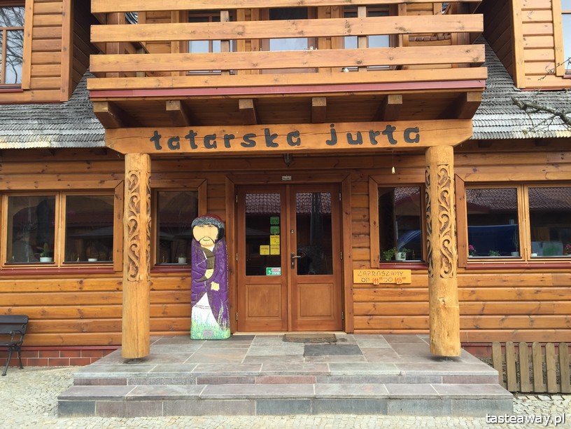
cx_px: 286
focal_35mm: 29
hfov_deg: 61.7
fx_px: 478
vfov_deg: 48.2
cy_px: 214
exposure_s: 1/222
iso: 32
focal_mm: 4.15
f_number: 2.2
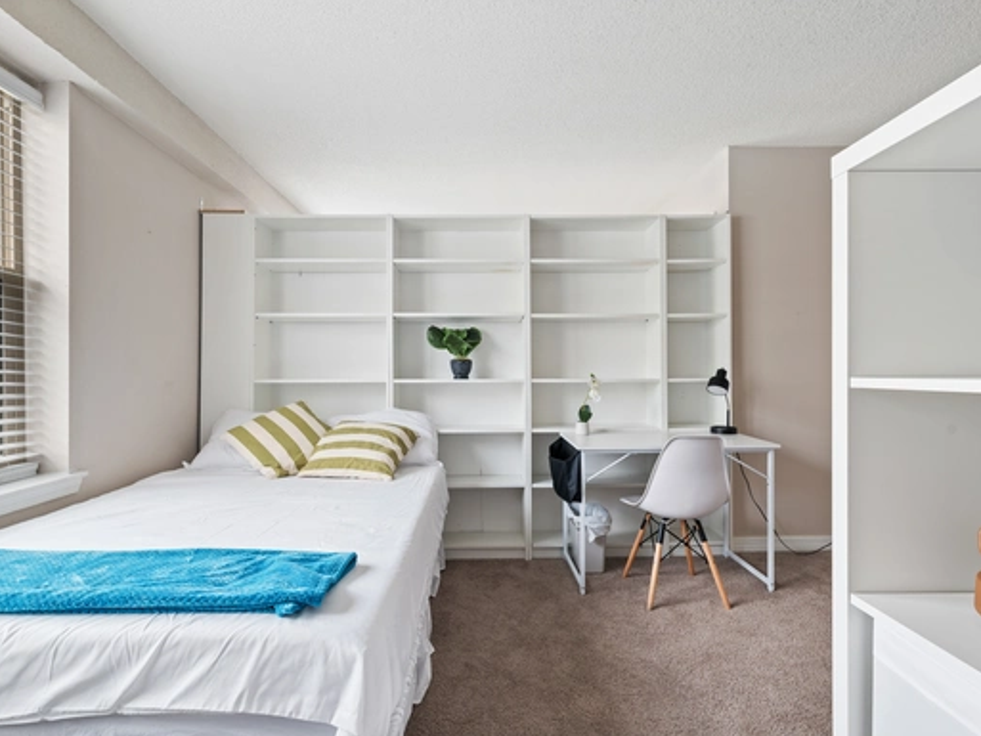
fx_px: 510
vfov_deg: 71.6
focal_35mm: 18
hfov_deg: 87.7
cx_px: 486
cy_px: 365
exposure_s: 1/13
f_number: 8
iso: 400
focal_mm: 16
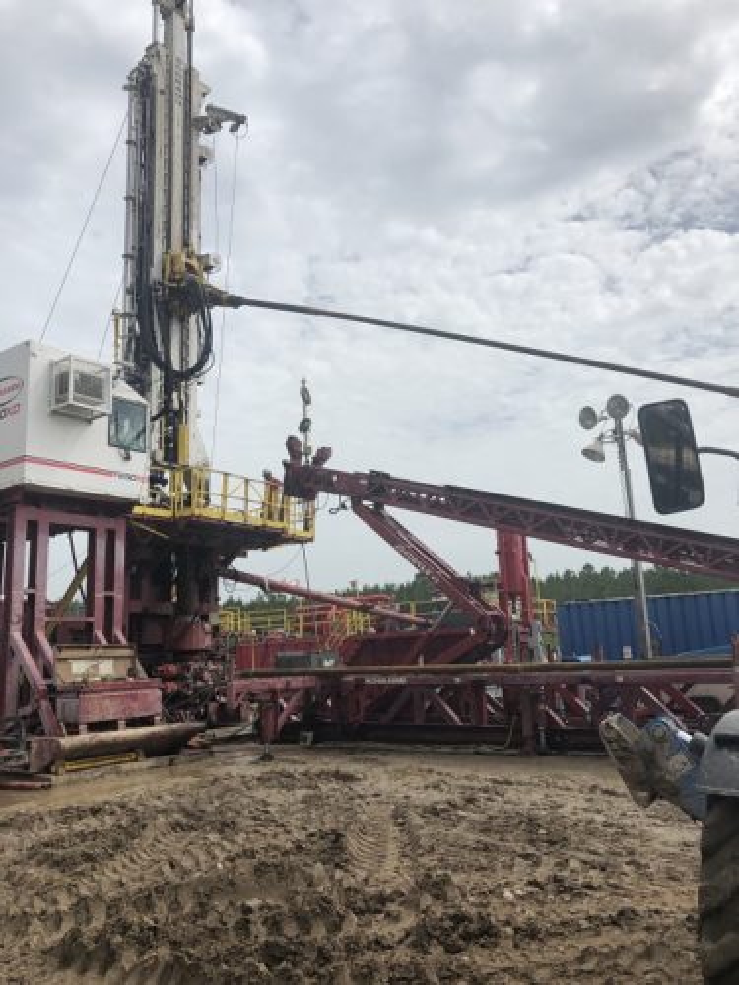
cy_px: 492
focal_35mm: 28
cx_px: 370
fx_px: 797
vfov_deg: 63.4
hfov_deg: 49.7
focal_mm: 3.99
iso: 20
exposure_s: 1/3205
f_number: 1.8
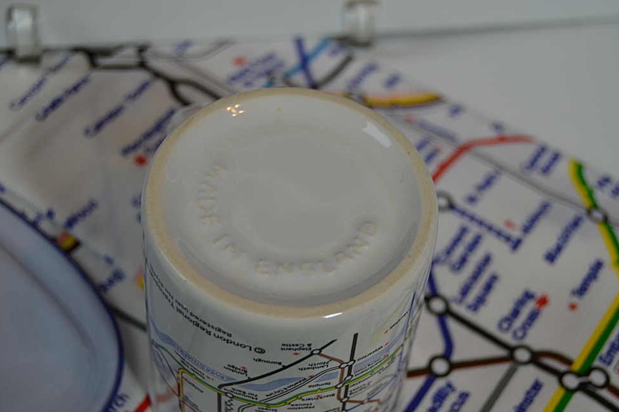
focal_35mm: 65
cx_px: 317
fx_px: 1117
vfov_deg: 20.9
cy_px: 202
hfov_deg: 31.0
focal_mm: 42
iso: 400
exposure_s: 1/60
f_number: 5
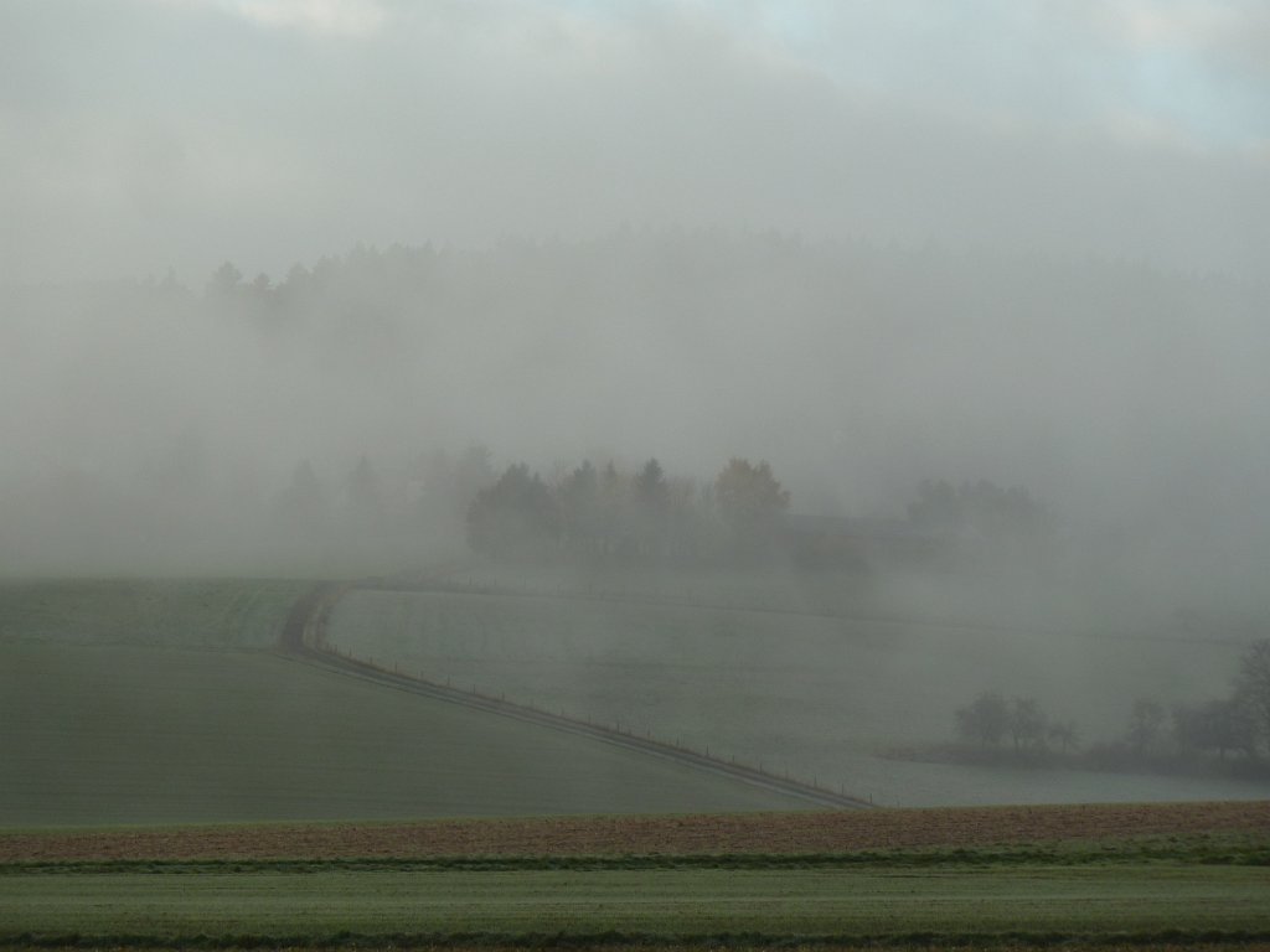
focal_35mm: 182
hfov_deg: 10.9
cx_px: 635
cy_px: 476
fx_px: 6677
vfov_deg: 8.2
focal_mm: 29.9
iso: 80
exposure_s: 1/160
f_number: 4.5
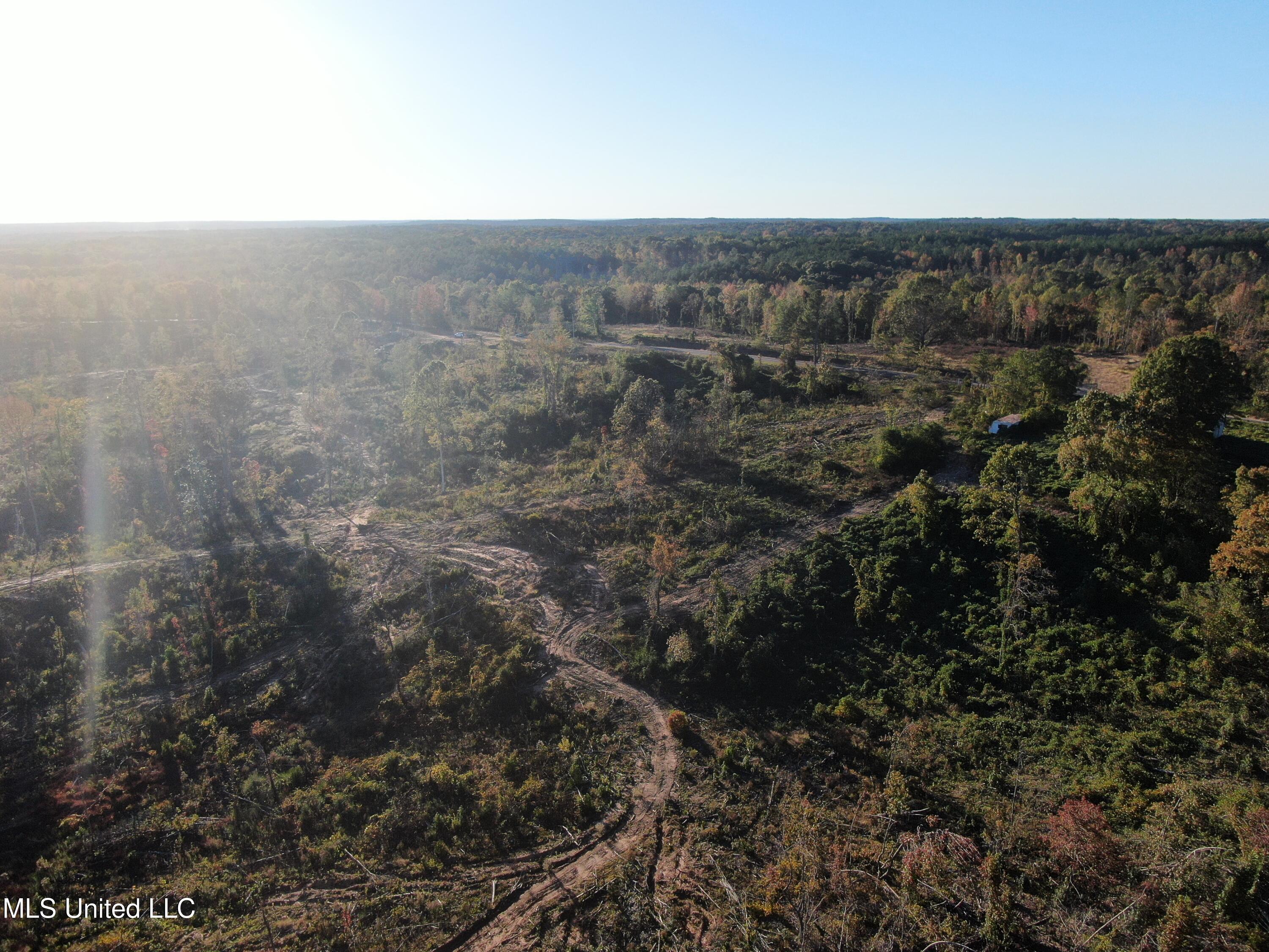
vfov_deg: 56.8
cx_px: 634
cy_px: 476
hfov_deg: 71.6
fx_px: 880
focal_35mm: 24
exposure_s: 1/1250
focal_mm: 4.39
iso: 100
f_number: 2.8
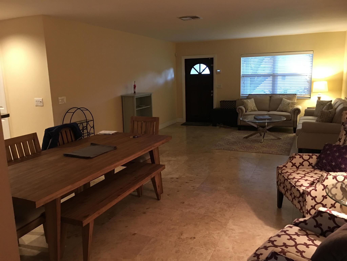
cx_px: 174
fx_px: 291
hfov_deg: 61.7
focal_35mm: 29
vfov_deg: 48.2
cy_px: 130
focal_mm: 4.15
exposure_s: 1/4
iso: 50
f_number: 2.2
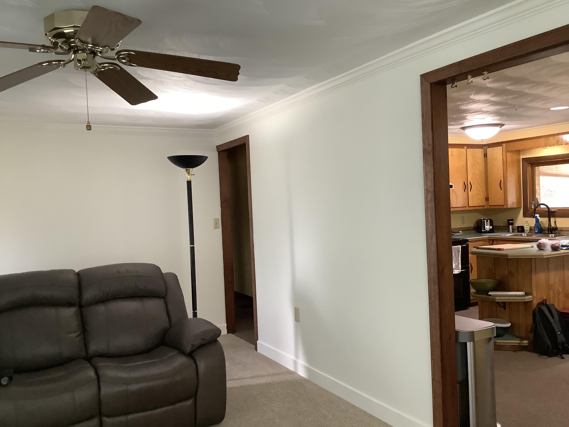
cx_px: 284
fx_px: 510
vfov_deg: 45.4
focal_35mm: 31
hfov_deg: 58.4
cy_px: 214
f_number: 2.4
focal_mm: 3.3
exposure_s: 1/60
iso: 200
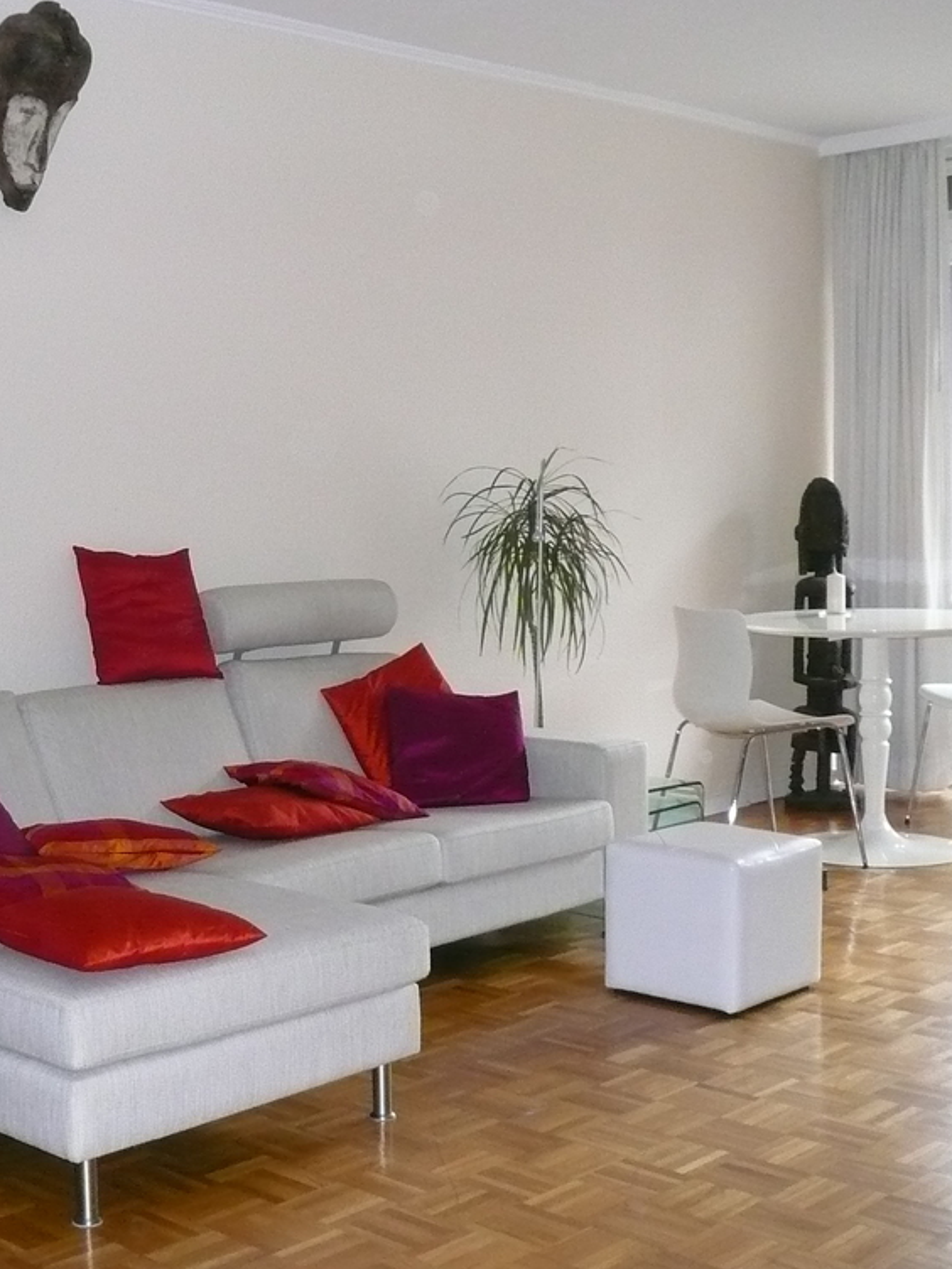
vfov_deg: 38.9
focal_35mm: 49
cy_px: 636
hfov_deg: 29.3
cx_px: 267
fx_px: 1797
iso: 320
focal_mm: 4.6
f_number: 2.8
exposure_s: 1/30
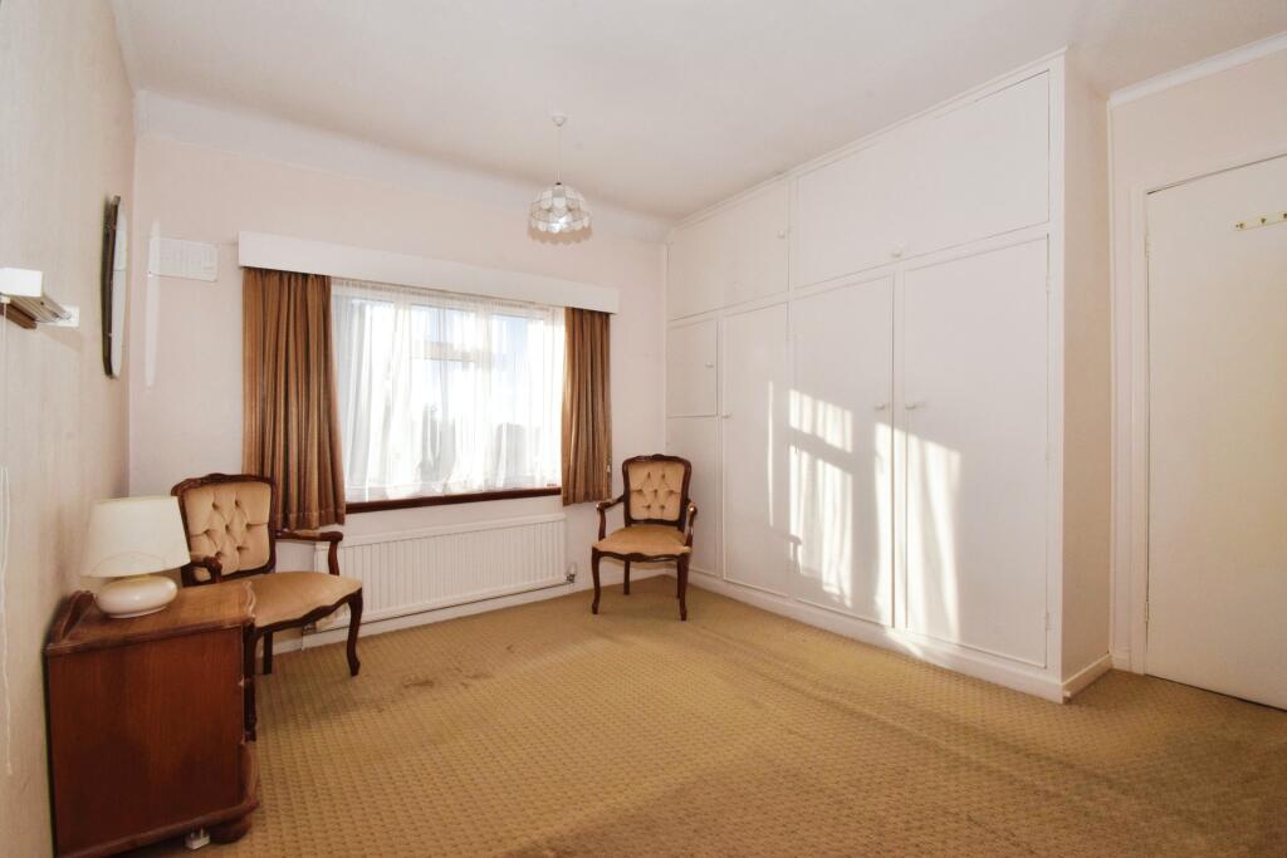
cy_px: 429
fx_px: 536
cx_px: 644
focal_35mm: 15
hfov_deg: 100.4
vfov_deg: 77.3
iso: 1000
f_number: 18
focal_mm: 10
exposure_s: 1/200
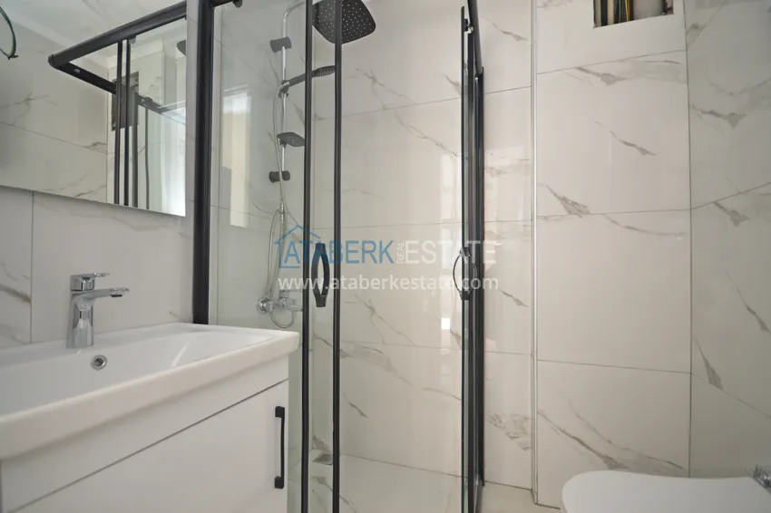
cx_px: 386
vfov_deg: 77.3
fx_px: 321
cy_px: 256
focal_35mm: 15
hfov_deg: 100.4
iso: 450
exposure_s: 1/60
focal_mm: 10
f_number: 4
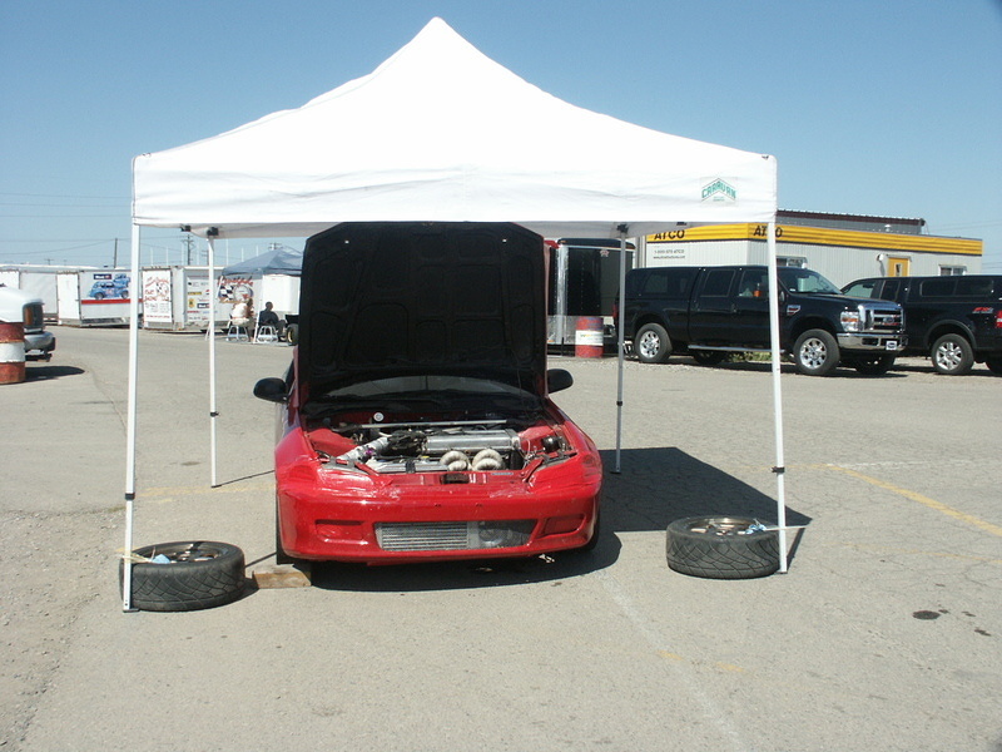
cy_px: 376
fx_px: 1245
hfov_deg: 43.9
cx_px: 501
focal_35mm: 43
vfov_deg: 33.6
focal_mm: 11.13
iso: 100
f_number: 8
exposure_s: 1/350
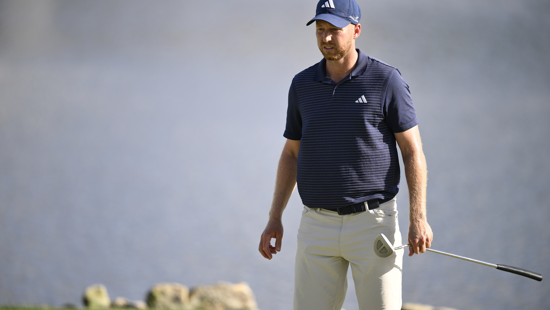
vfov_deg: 2.9
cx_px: 275
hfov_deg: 5.1
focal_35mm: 420
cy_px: 135
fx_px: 6125
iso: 400
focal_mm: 400
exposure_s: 1/4000
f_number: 2.8
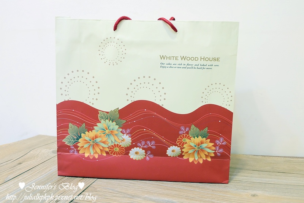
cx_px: 152
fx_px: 338
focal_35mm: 40
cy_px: 102
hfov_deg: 48.5
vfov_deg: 33.4
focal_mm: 26.9
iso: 800
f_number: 4.5
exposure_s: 1/12
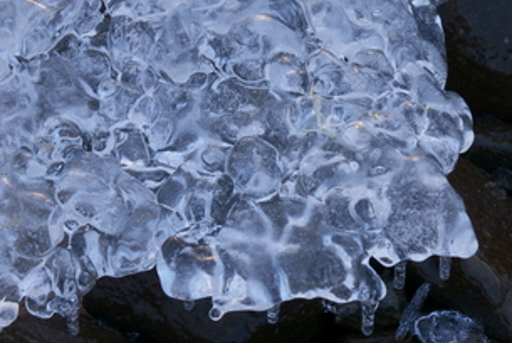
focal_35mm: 220
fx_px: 3132
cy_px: 119
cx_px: 346
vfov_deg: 6.3
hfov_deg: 9.3
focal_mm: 70
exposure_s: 1/15
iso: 100
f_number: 10
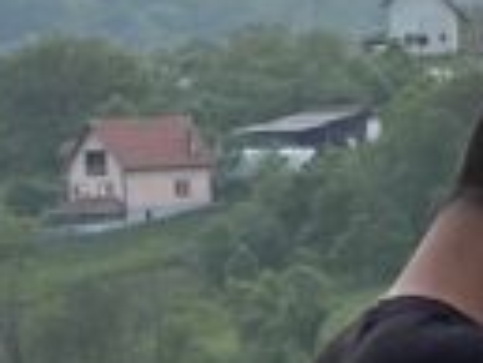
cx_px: 1337
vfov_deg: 3.6
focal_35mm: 413
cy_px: 412
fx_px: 5768
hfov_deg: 4.6
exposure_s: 1/240
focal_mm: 6
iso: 20
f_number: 2
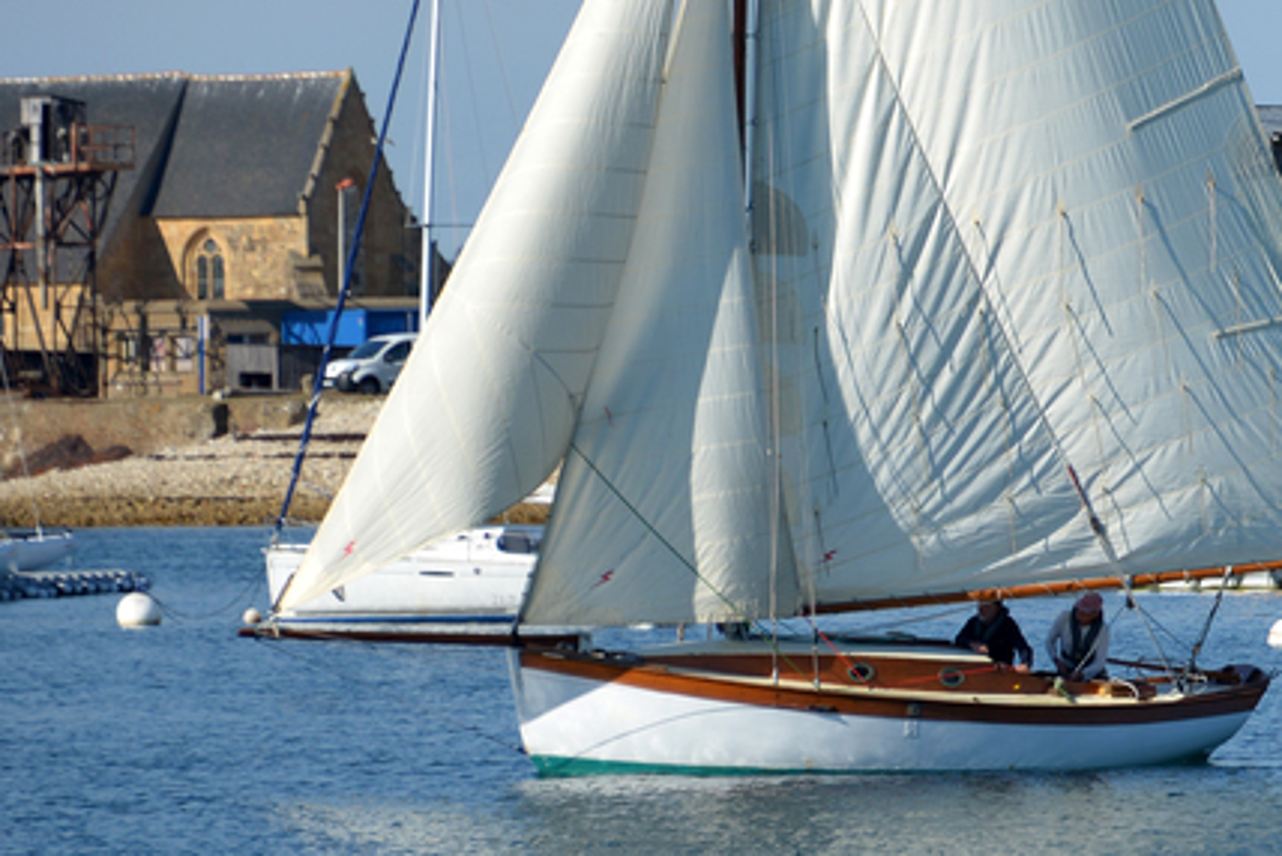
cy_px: -90
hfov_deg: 4.3
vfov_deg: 2.9
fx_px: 16962
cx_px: 1644
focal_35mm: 476
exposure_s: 1/500
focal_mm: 170
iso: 100
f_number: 5.6
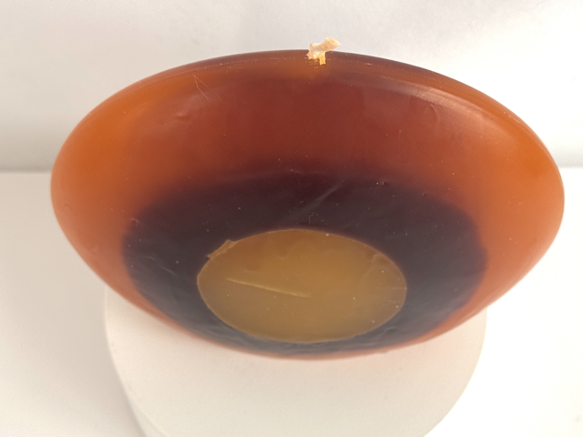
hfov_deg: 39.7
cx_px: 292
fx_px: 808
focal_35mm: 48
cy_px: 218
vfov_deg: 30.3
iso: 64
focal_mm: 6.76
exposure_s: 1/157
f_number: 1.78
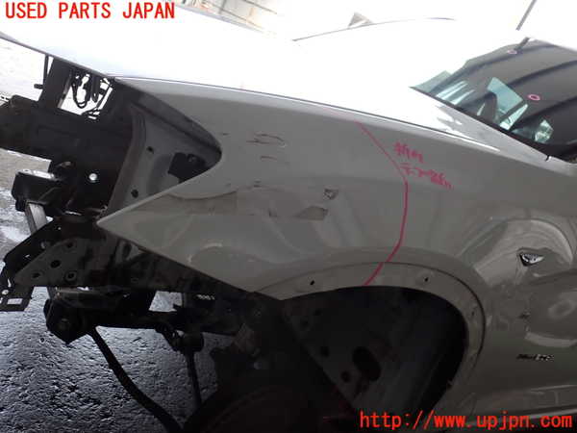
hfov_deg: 60.0
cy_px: 216
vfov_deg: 46.8
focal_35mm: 30
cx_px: 288
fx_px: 500
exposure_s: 1/80
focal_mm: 5.4
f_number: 3.2
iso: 100
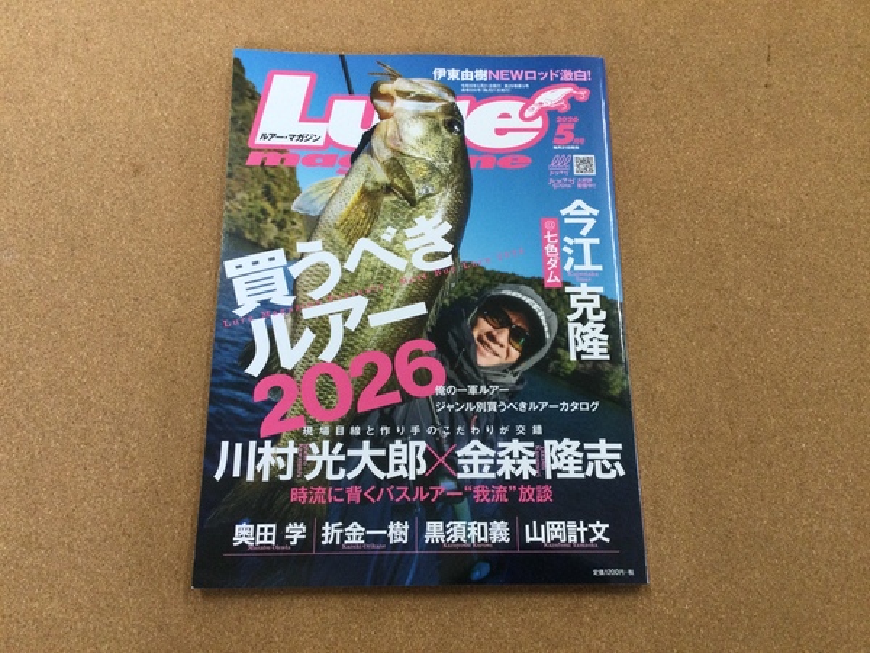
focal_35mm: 31
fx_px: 779
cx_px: 435
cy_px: 326
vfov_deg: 45.4
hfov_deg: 58.4
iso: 32
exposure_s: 1/30
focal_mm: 3.3
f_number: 2.4
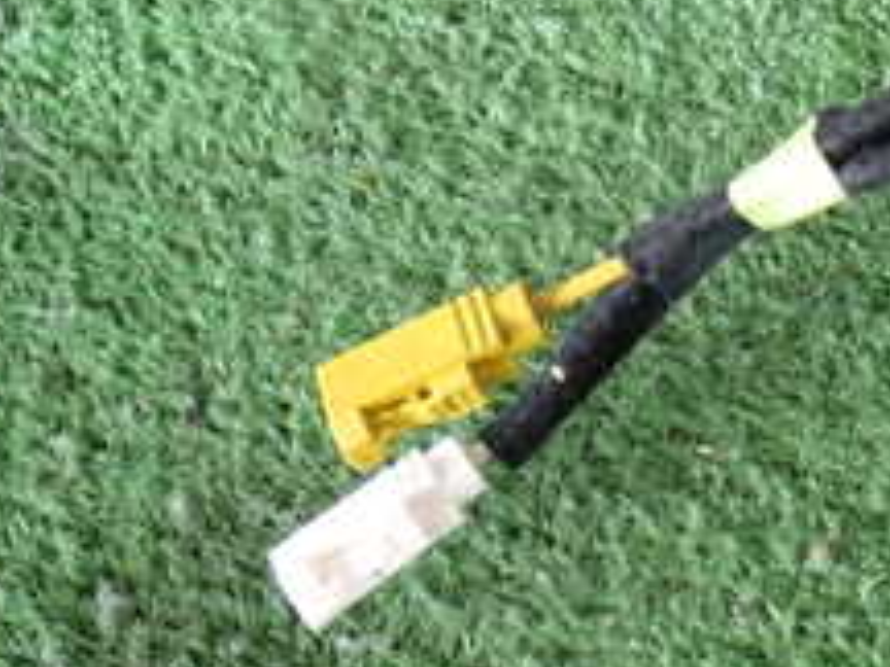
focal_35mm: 89
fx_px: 2288
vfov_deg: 16.0
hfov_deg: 20.9
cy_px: -128
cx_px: 977
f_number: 2.4
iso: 200
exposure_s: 1/50
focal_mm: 5.79
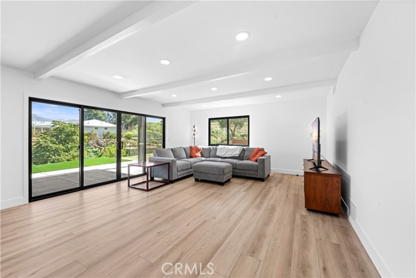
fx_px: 162
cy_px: 139
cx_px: 208
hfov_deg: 104.2
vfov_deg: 81.2
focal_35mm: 14
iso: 400
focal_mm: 14
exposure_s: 1/30
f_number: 8
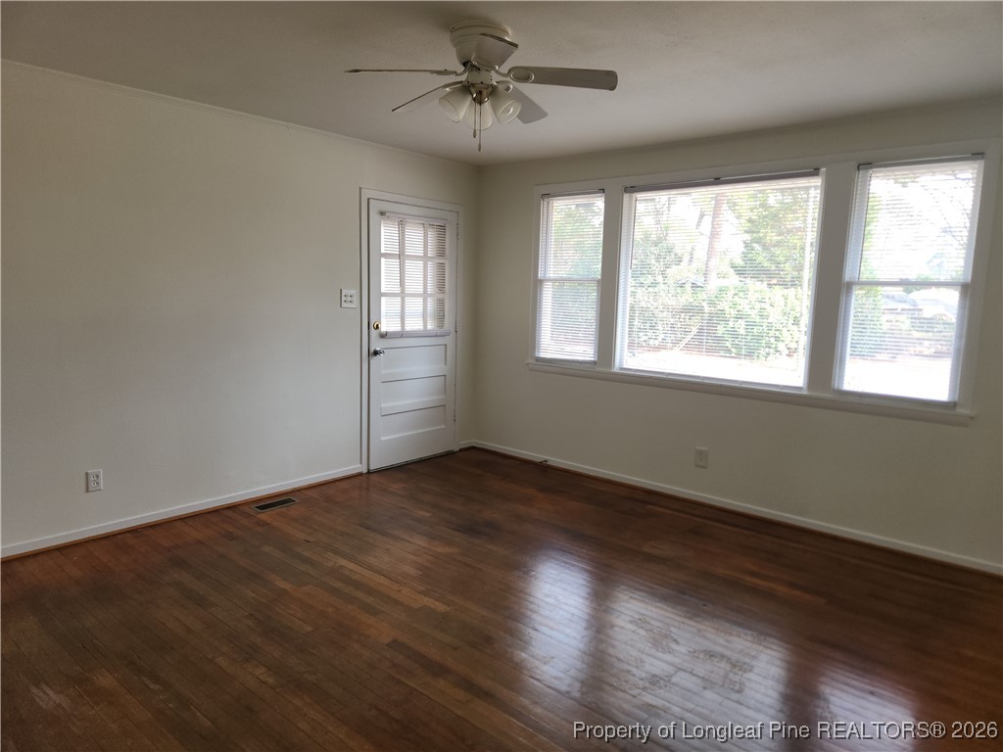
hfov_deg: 73.9
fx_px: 666
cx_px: 502
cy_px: 376
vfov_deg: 58.9
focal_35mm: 23
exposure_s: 1/60
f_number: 1.8
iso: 25
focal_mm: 5.4
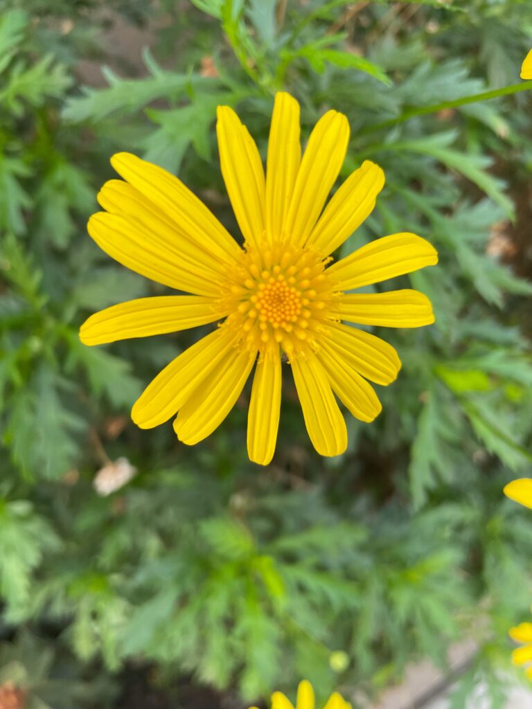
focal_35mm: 26
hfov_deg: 53.1
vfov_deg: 67.3
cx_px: 266
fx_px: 533
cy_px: 354
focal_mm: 4.2
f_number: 1.6
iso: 32
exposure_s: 1/130
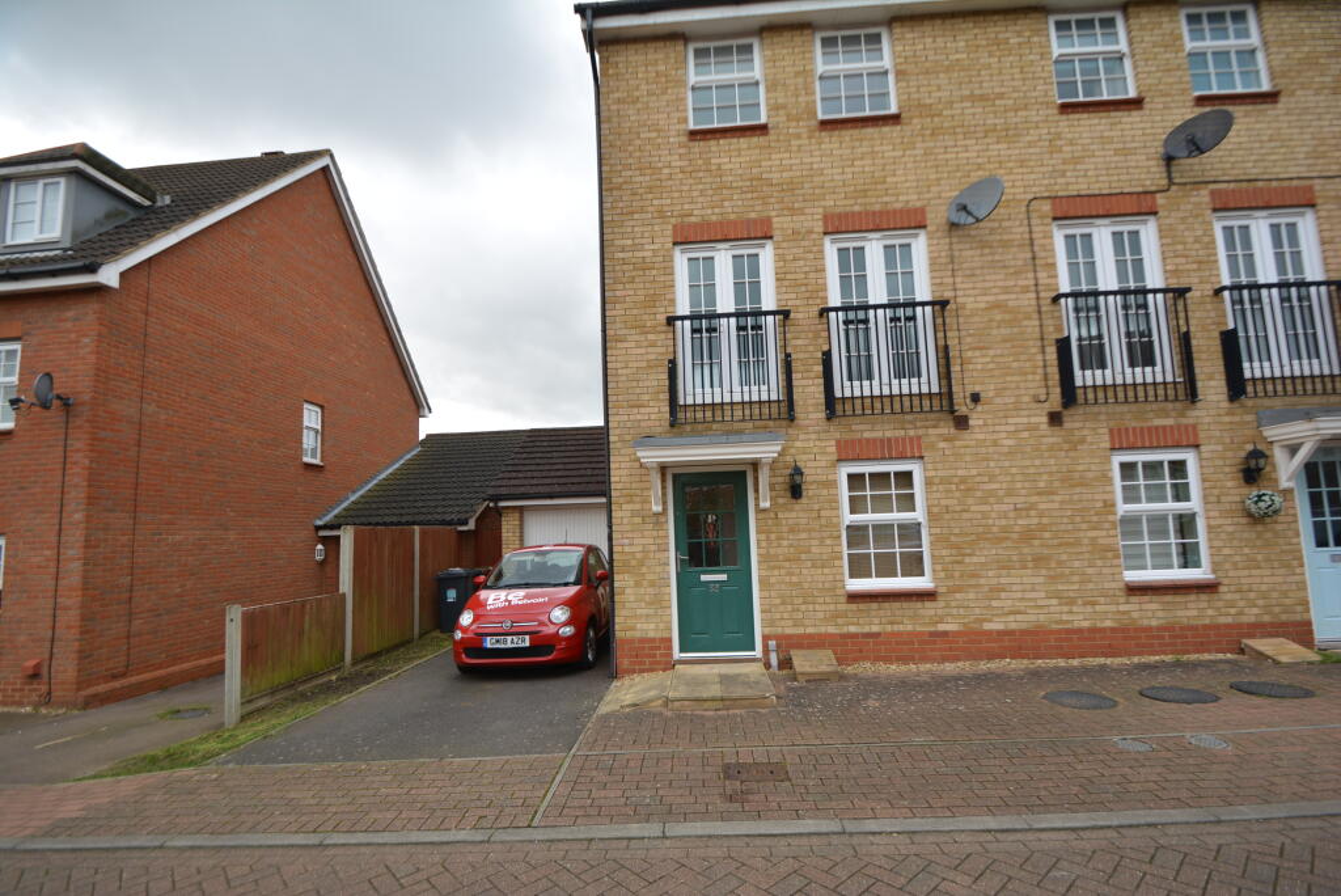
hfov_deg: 100.4
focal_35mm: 15
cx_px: 670
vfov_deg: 77.4
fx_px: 559
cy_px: 448
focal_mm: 10
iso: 100
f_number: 5
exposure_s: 1/200
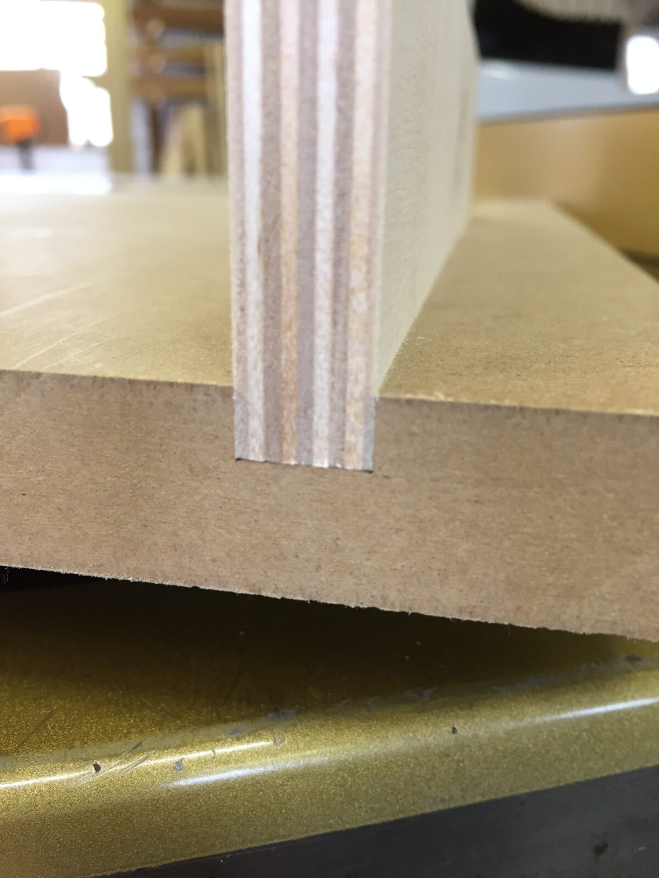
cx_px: 330
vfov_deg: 61.7
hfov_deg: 48.2
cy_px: 439
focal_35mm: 29
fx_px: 736
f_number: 2.2
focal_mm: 4.15
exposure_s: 1/30
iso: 80
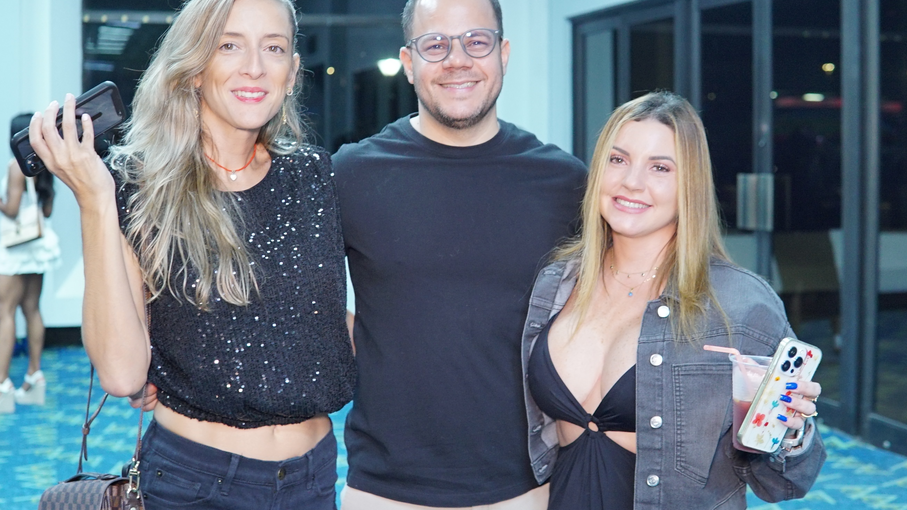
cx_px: 457
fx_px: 1203
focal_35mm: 50
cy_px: 201
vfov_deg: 23.9
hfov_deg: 41.3
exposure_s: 1/50
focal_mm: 30
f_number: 3.2
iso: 1600
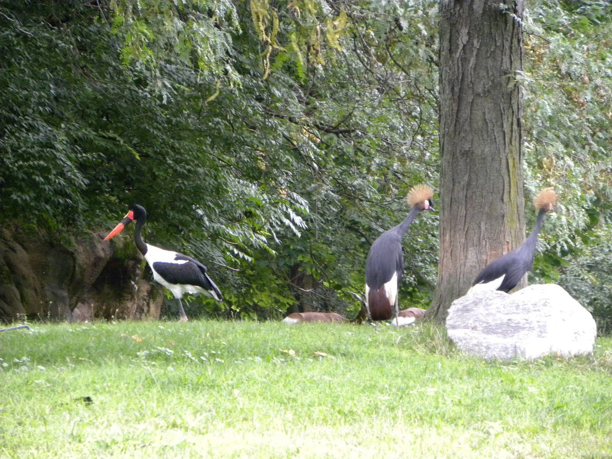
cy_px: 230
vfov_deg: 4.4
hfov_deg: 5.9
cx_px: 306
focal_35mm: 337
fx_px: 5958
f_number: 5
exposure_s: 1/102
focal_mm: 59.9
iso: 400
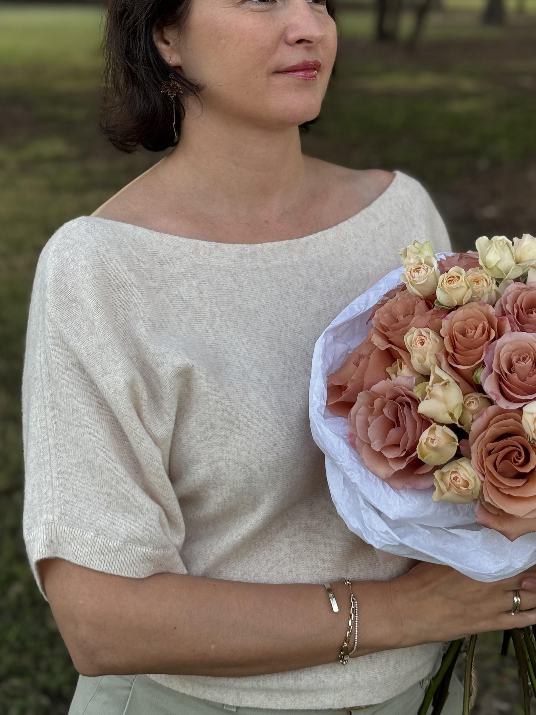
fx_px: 1404
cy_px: 252
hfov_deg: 21.5
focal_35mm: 68
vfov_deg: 28.4
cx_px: 356
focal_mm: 6.76
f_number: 1.78
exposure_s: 1/117
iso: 100
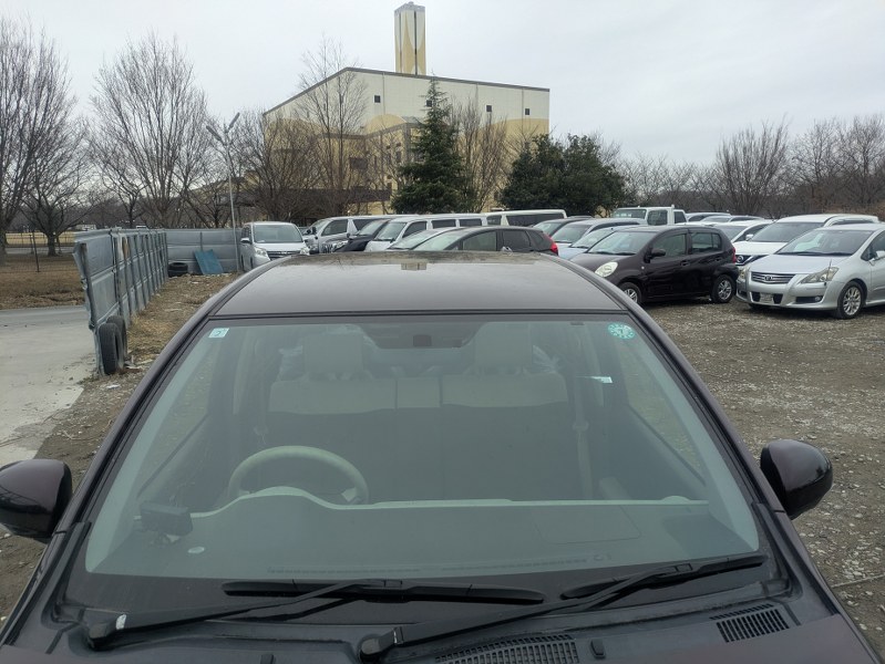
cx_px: 442
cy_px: 332
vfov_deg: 54.9
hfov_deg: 69.4
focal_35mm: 25
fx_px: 639
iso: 70
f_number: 1.89
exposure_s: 1/317
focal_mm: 5.43
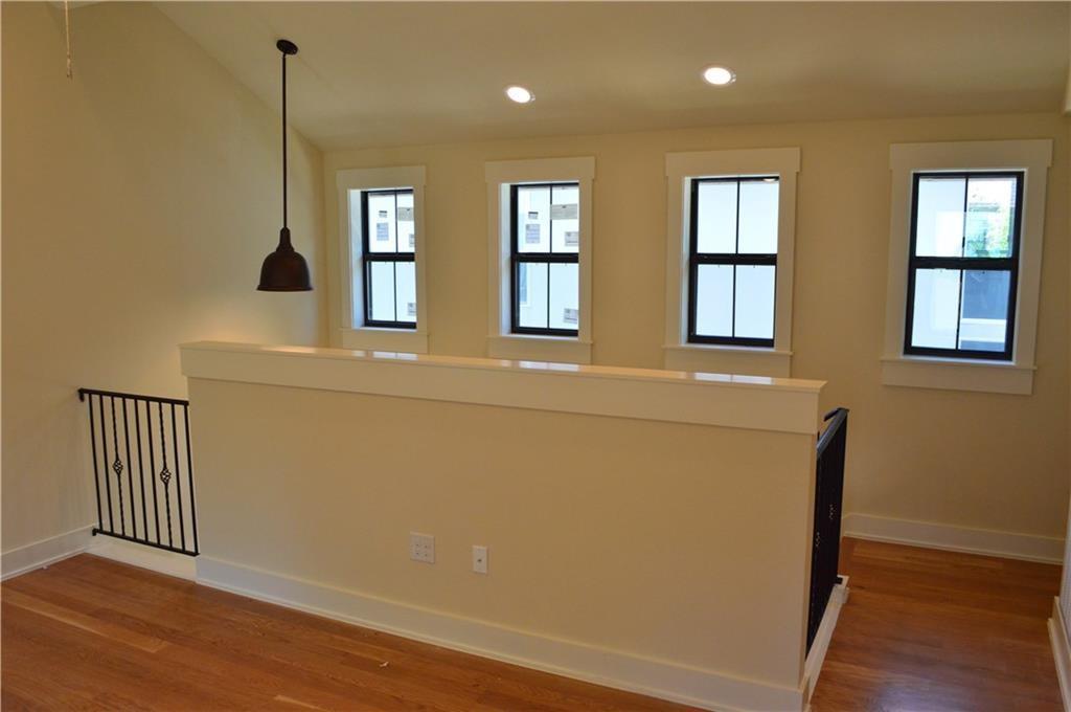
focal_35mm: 27
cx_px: 536
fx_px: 802
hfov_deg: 67.4
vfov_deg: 47.8
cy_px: 356
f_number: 7.1
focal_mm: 18
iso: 800
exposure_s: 1/60
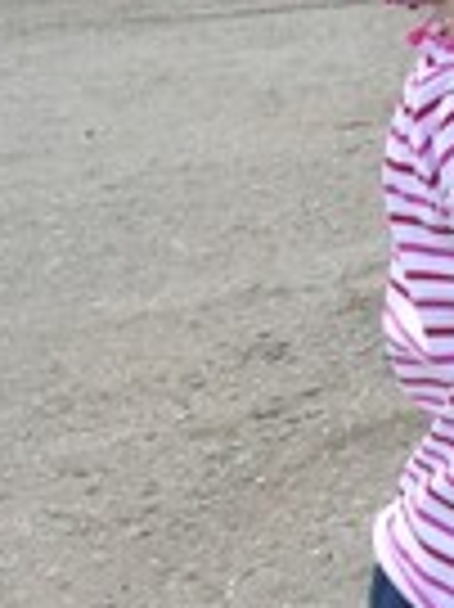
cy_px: 302
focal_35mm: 156
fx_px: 2732
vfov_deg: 12.7
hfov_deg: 9.2
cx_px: 746
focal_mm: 5.4
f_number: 4.8
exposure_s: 1/203
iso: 50
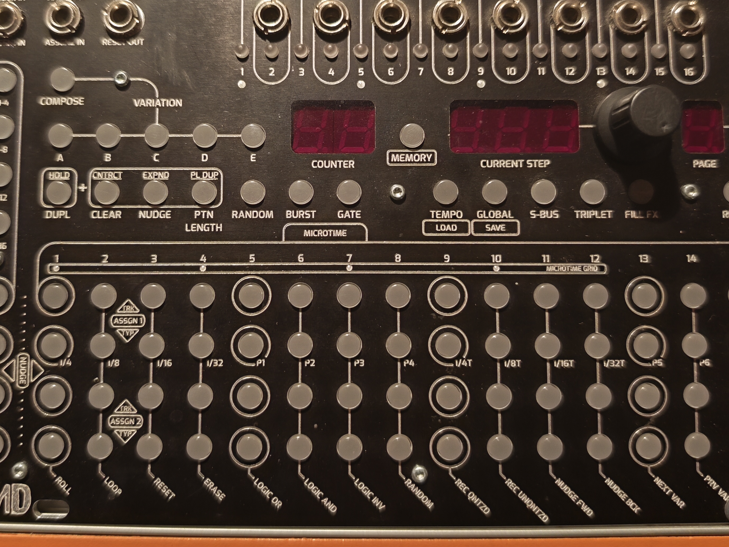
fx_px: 716
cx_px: 348
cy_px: 214
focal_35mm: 34
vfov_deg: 41.6
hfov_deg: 53.9
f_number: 1.65
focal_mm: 6.18
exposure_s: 1/25
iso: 2500
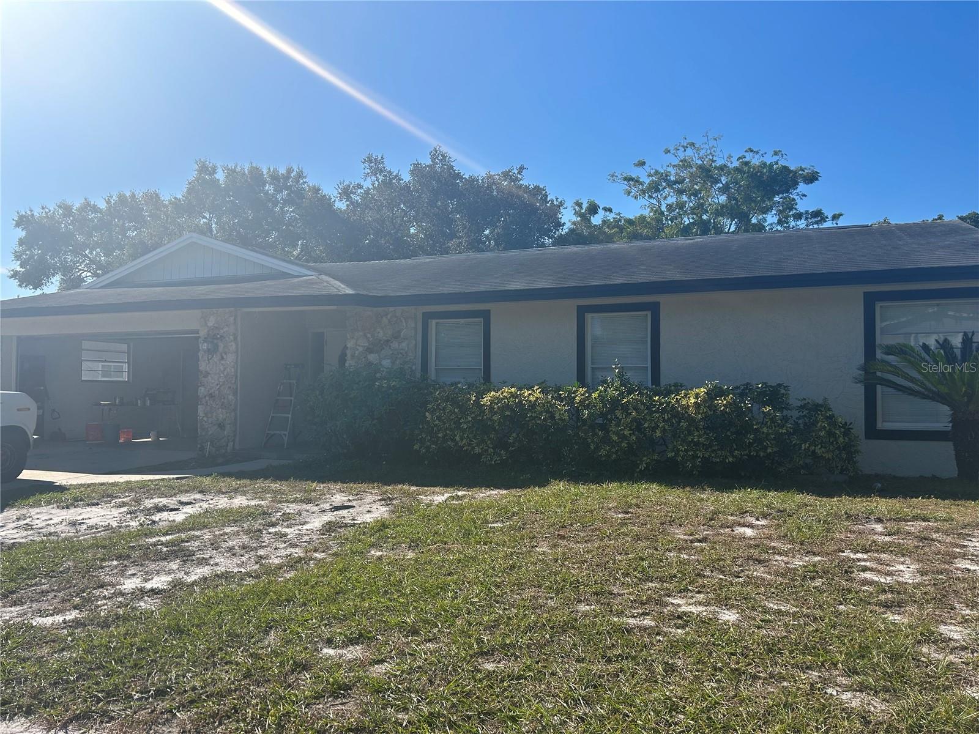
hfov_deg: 67.3
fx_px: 735
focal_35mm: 26
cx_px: 490
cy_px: 367
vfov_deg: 53.1
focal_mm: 5.7
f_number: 1.5
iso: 50
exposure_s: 1/4115
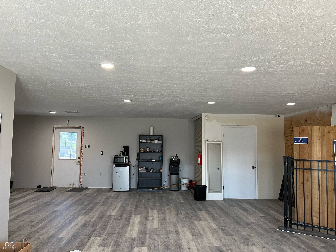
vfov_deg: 53.1
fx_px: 252
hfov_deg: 67.3
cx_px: 168
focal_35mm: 26
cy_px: 126
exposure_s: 1/60
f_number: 1.5
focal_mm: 5.7
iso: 100
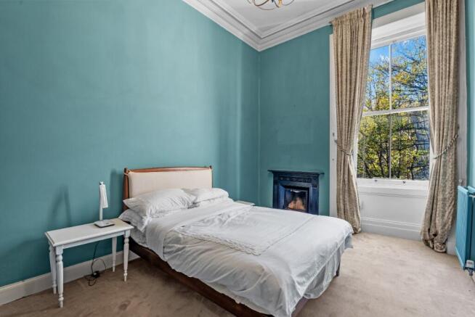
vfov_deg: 73.8
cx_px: 238
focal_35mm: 16
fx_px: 211
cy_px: 158
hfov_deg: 96.7
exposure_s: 1/2
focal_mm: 16
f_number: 9
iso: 250
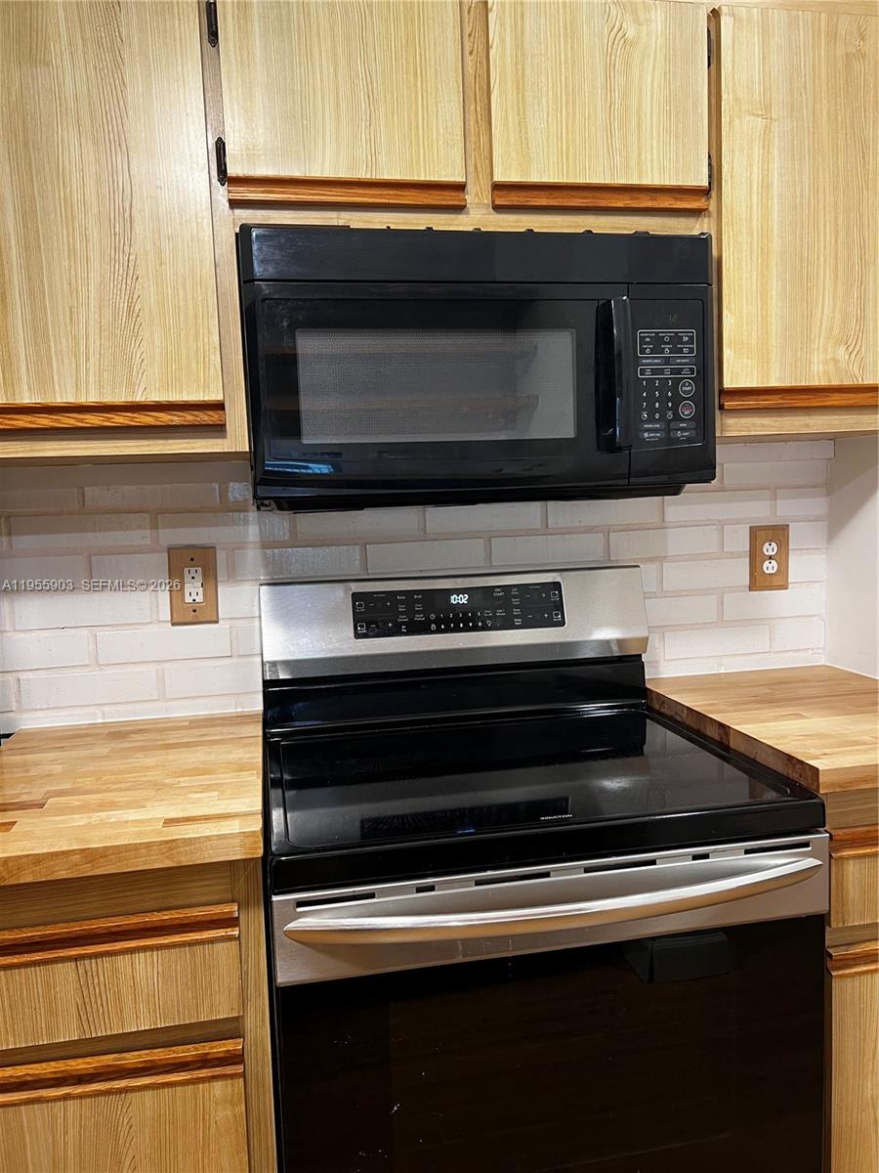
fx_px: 880
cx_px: 440
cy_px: 586
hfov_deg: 53.1
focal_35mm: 26
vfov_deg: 67.3
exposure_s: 1/60
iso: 100
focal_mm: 5.7
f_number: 1.5
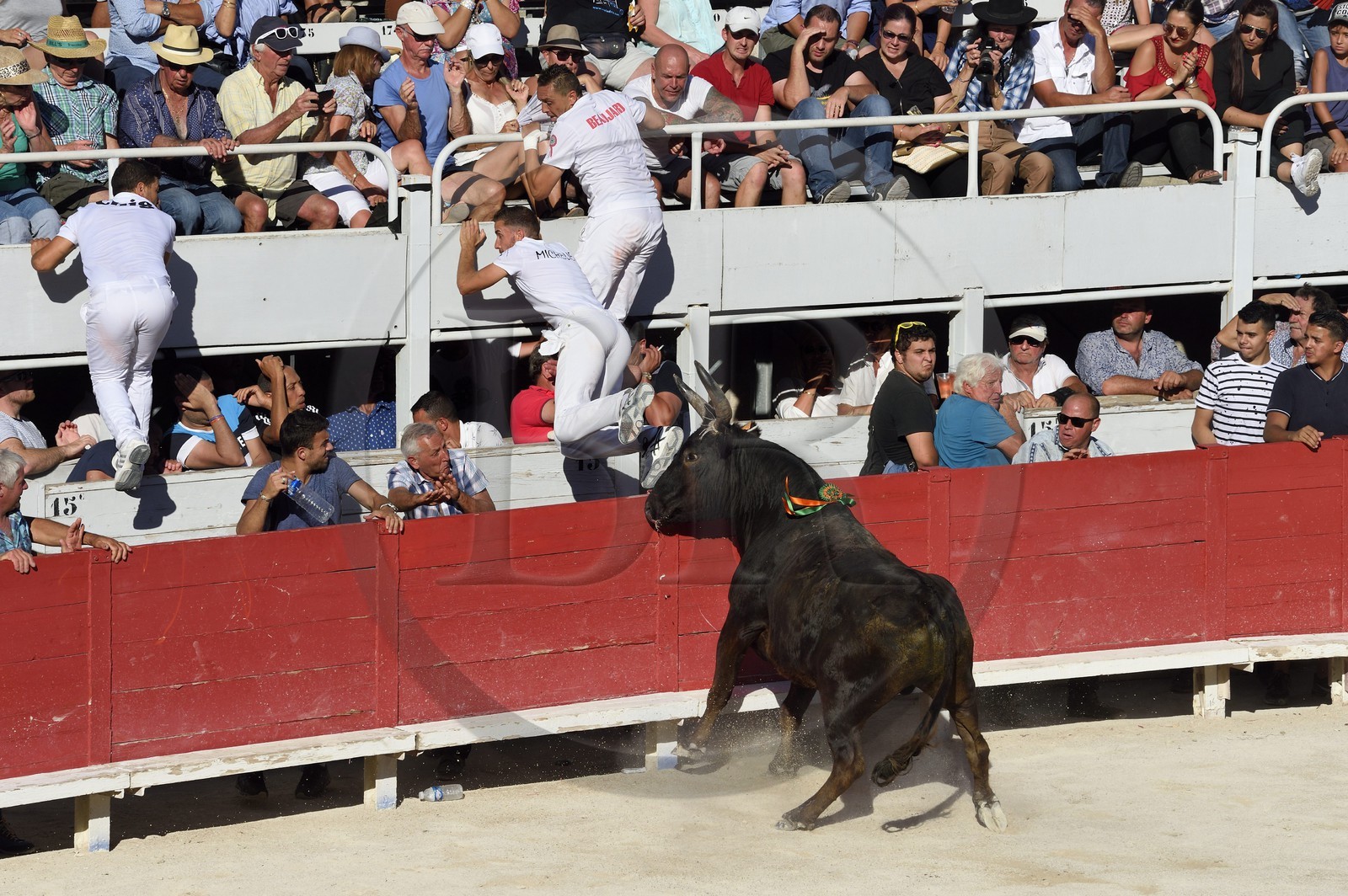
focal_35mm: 200
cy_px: 448
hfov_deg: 10.3
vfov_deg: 6.9
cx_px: 674
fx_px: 7483
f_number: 10
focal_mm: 200
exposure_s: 1/1250
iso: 400
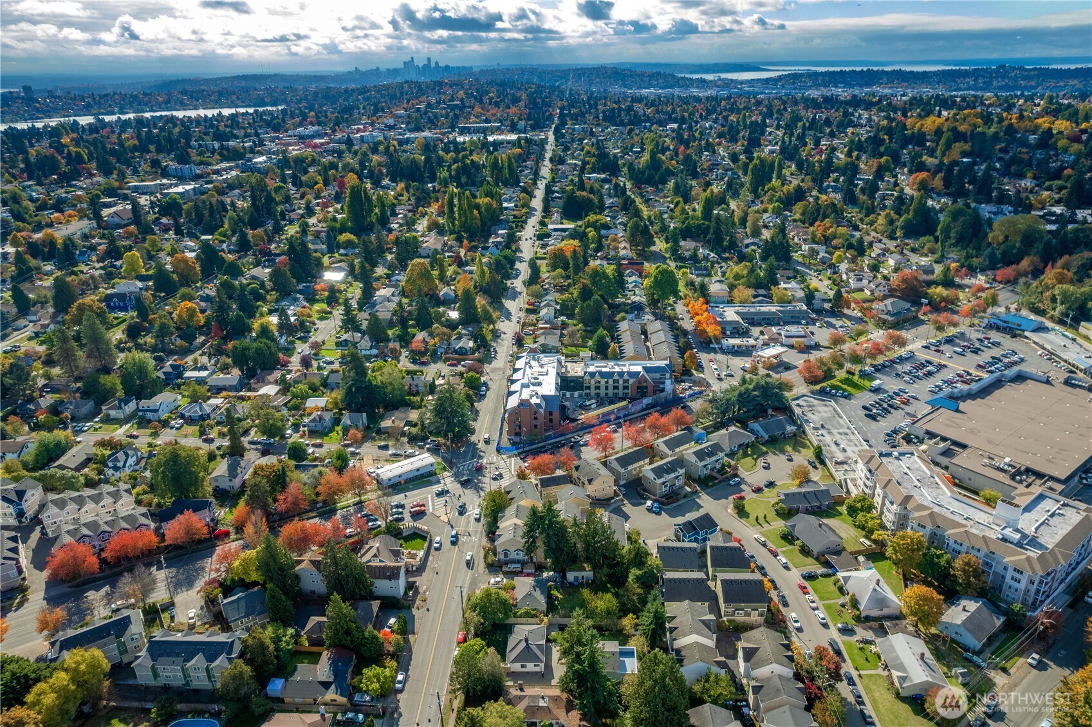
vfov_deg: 57.2
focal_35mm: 22
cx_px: 546
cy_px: 364
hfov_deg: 78.6
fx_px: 667
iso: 100
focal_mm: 8.38
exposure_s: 1/1250
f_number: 2.8
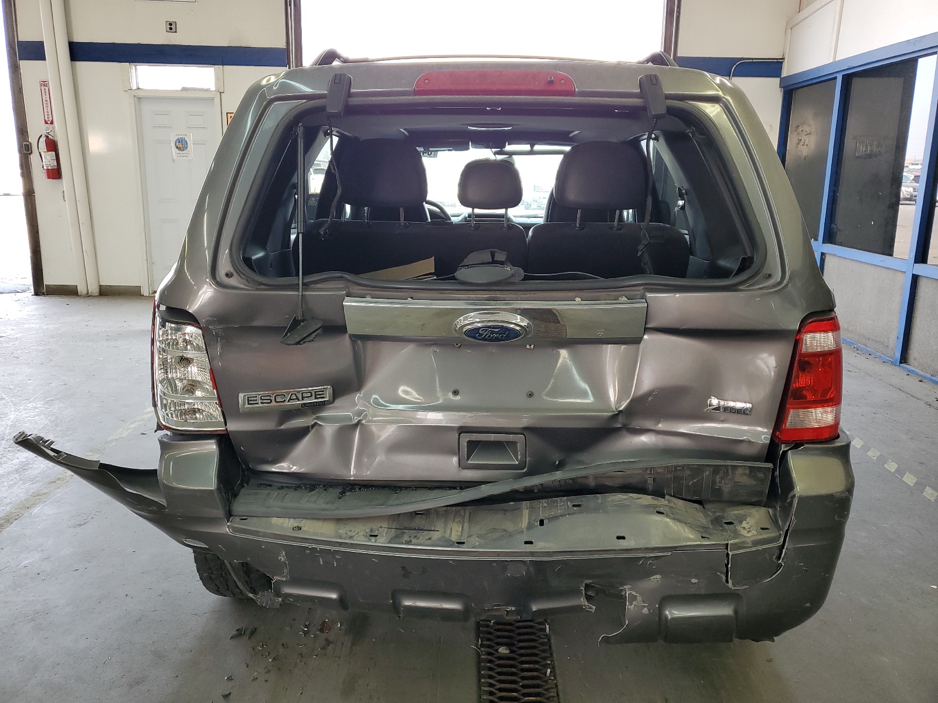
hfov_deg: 67.3
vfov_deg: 53.1
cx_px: 469
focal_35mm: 26
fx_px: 705
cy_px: 352
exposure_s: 1/120
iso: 76
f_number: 1.5
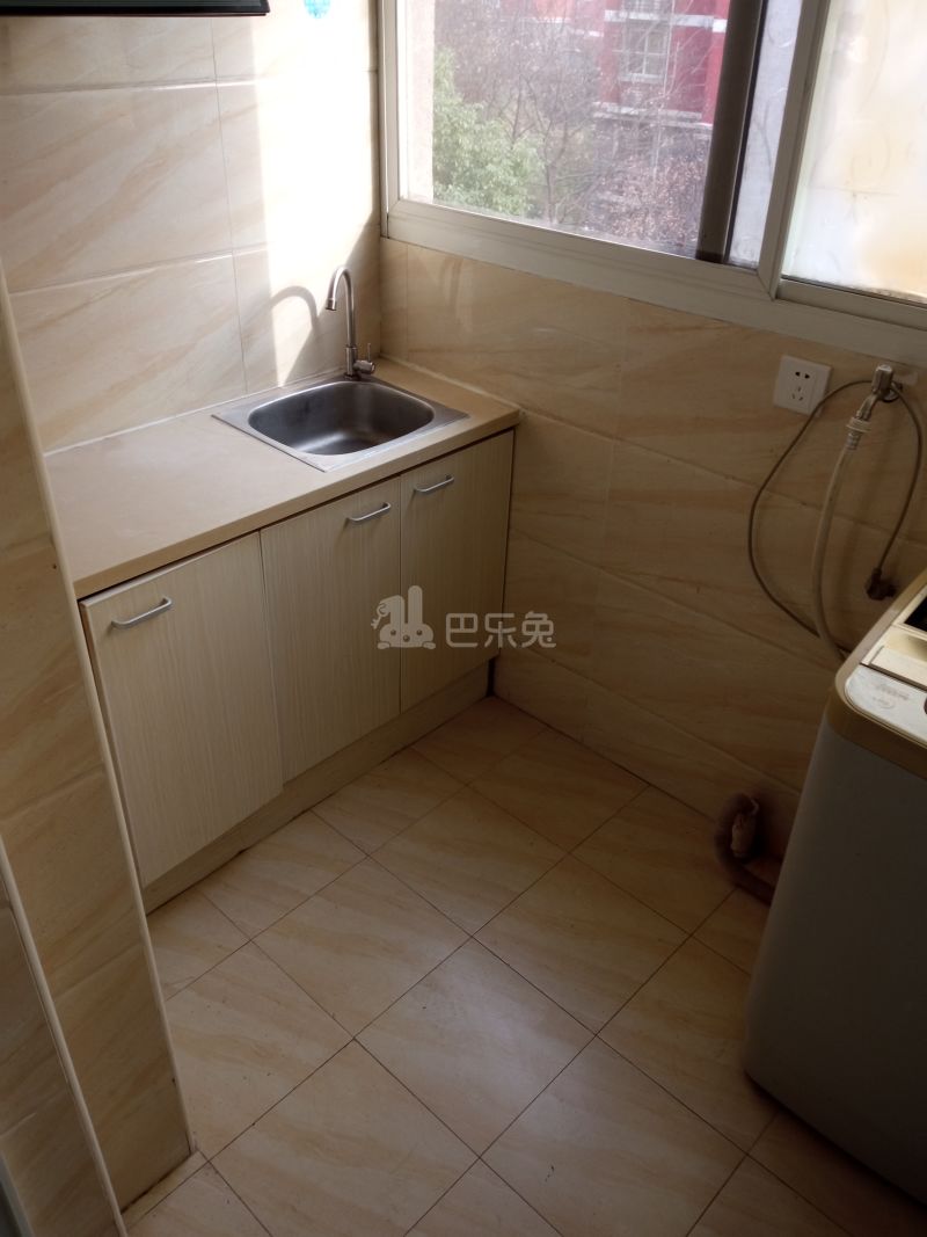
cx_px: 464
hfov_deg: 51.3
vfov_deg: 65.3
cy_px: 618
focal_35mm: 27
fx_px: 964
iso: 133
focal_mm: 3.79
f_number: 2.2
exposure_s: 1/50
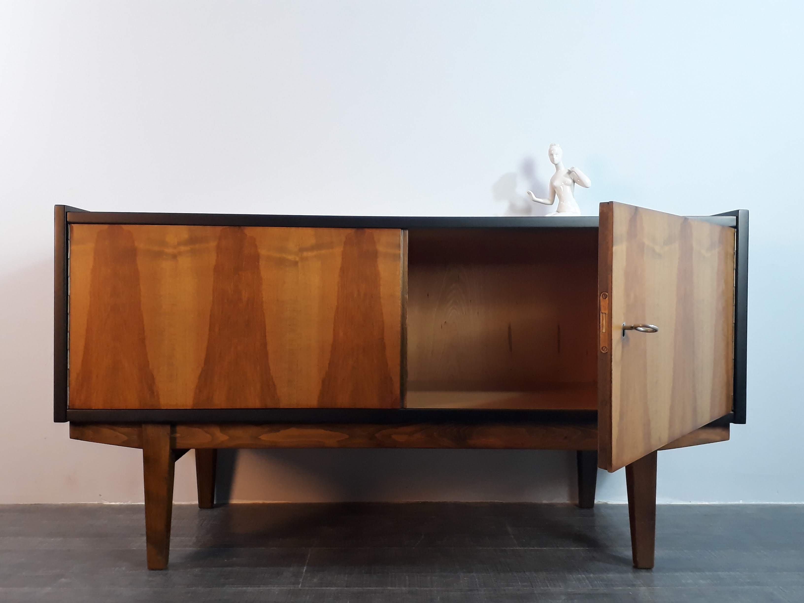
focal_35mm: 27
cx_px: 402
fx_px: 627
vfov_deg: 51.4
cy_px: 302
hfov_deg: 65.3
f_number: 1.9
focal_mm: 3.6
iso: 160
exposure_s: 1/33
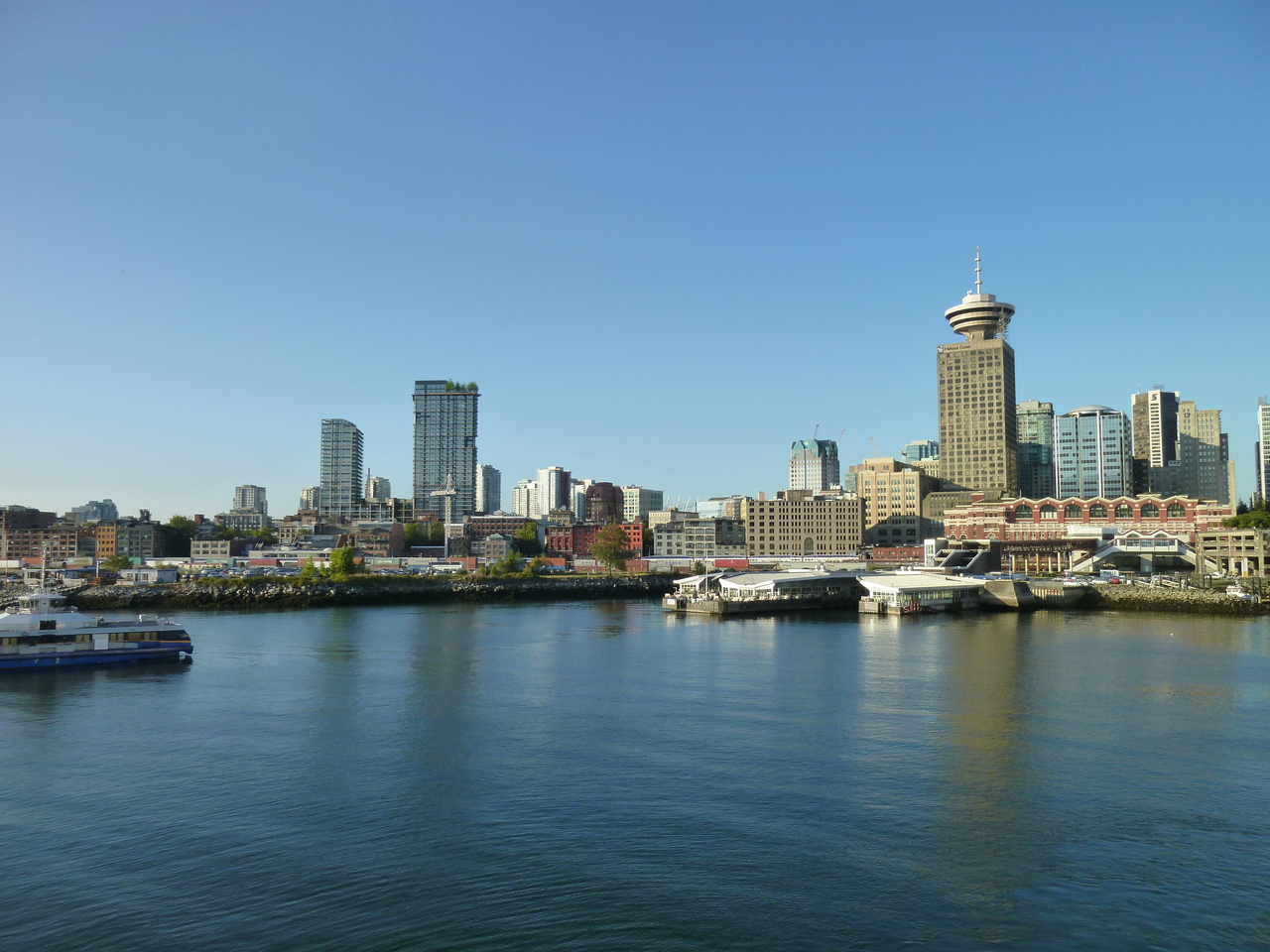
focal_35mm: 25
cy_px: 476
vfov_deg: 54.9
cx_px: 635
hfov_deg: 69.4
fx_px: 917
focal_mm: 4.5
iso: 125
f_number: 3.3
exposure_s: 1/500
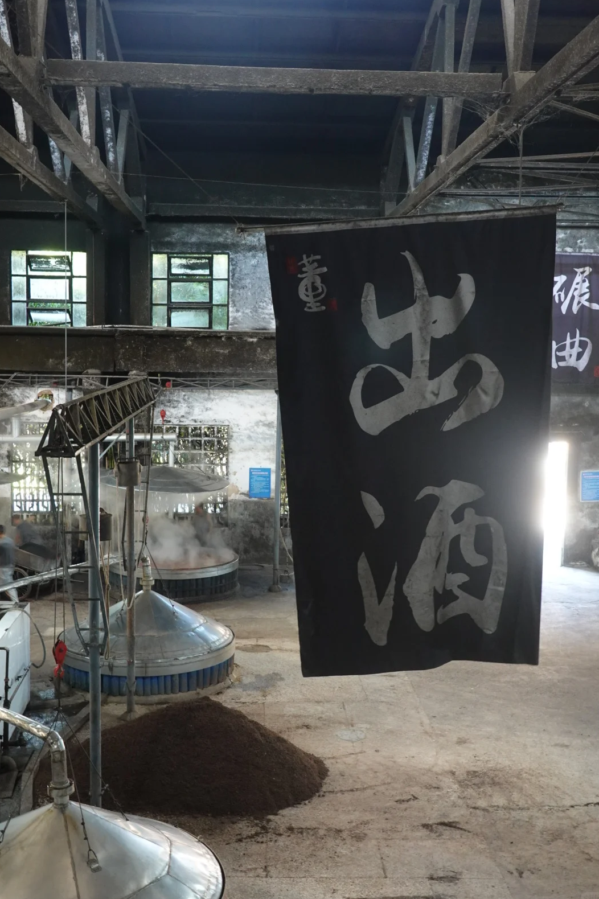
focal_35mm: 42
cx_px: 300
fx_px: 1049
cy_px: 447
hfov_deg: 31.9
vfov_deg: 46.4
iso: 800
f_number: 4
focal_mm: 15.28
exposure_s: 1/13
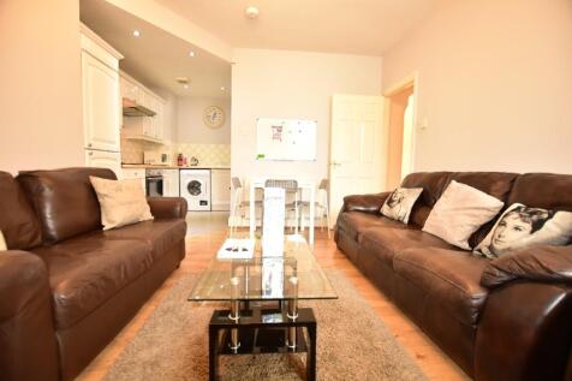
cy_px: 190
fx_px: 238
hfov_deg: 100.4
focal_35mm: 15
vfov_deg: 77.3
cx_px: 286
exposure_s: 1/60
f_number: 3.5
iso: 1600
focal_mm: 10
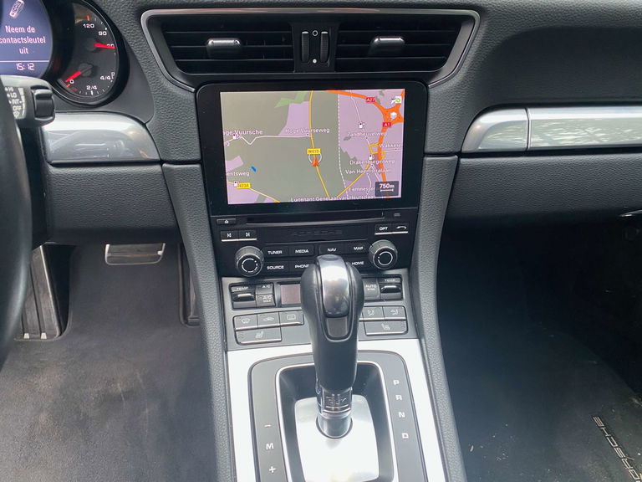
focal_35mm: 26
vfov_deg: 53.1
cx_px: 321
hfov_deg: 67.3
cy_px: 241
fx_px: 482
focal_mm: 4.25
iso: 250
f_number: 1.8
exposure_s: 1/43
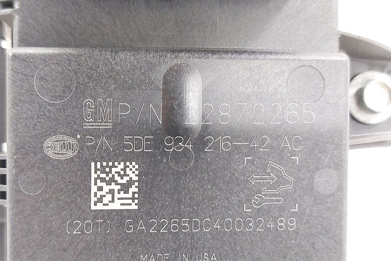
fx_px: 445
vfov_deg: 32.5
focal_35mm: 41
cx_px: 167
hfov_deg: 47.3
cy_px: 159
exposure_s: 1/33
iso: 200
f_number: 1.8
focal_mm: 5.23
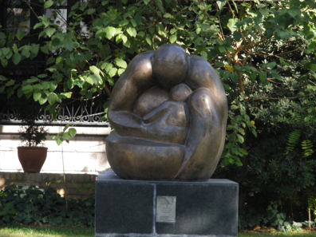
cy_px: 119
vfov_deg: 8.2
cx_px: 159
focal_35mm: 182
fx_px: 1661
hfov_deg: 10.9
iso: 400
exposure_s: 1/250
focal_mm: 31.5
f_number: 5.6
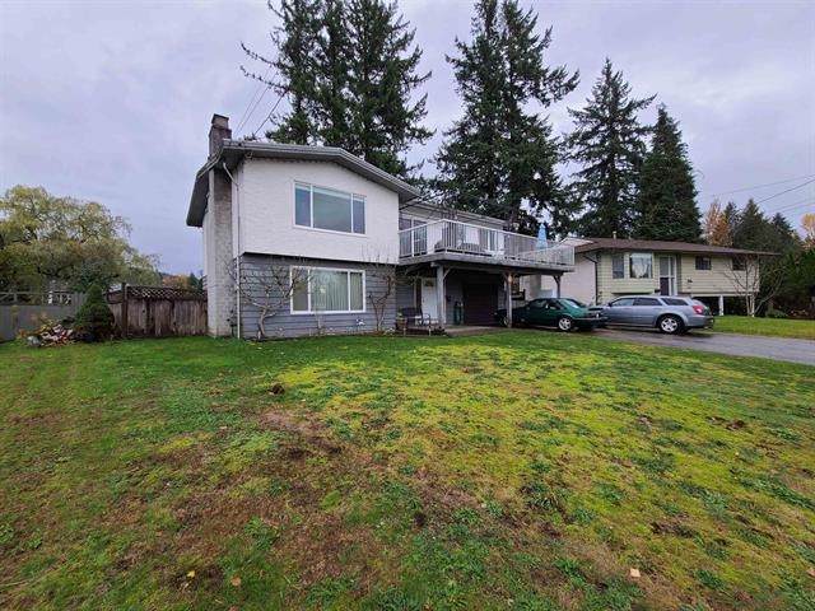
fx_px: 306
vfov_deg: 89.9
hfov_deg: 106.2
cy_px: 306
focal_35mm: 13
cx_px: 408
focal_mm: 2.2
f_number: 2.2
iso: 64
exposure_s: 1/135
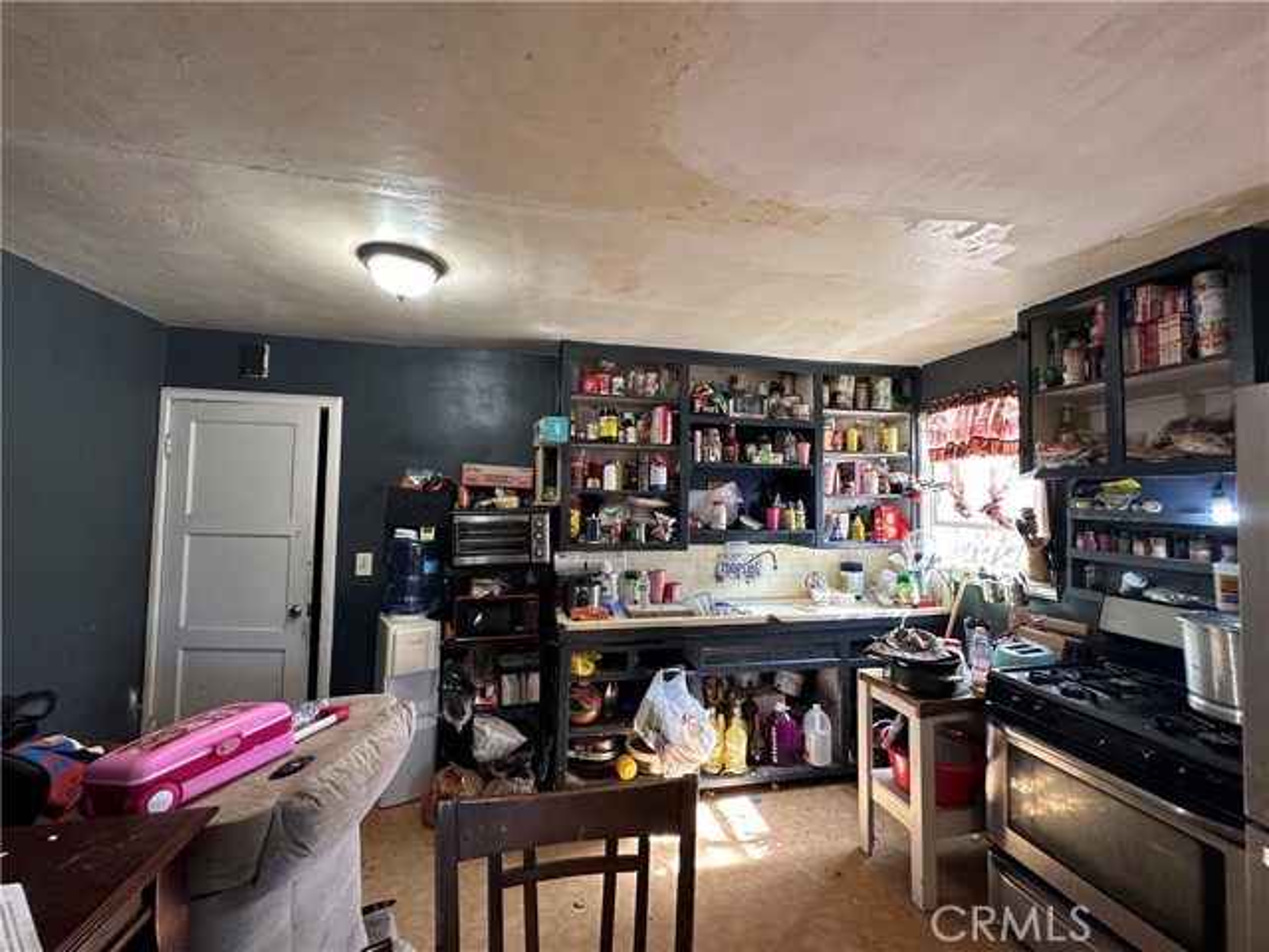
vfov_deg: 85.7
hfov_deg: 102.1
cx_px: 634
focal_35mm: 14
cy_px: 476
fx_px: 513
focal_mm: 2.22
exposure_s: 1/60
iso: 200
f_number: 2.2
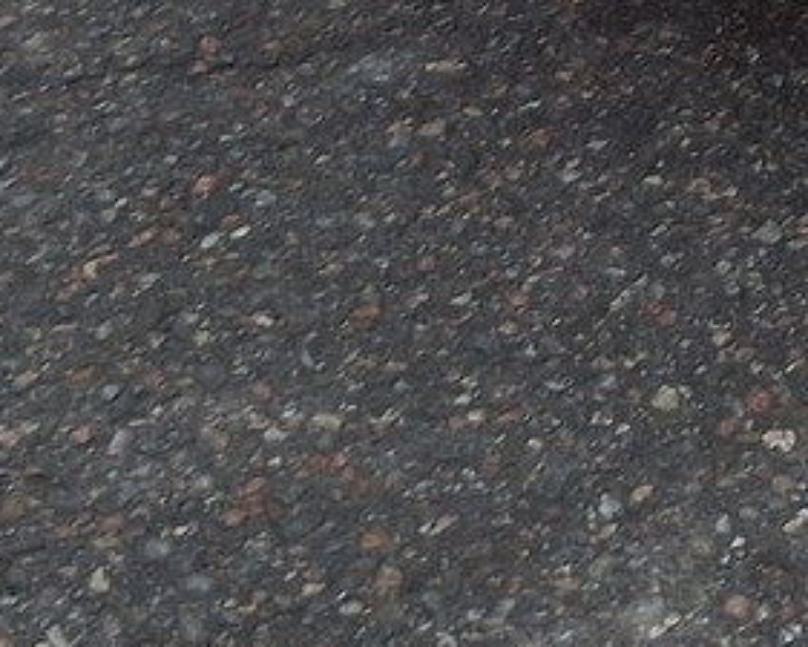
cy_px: -817
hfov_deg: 16.0
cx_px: 995
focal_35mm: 115
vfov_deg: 11.5
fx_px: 2751
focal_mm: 5.54
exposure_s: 1/50
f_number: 1.8
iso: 160
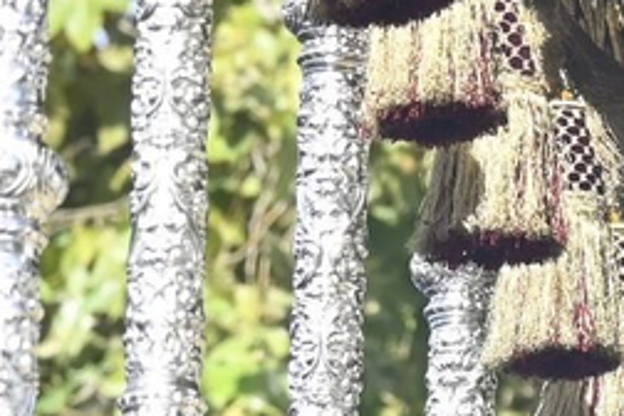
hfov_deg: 2.4
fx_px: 14836
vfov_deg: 1.6
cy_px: 619
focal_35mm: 856
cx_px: 1845
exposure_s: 1/400
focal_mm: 90
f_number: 6.3
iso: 250
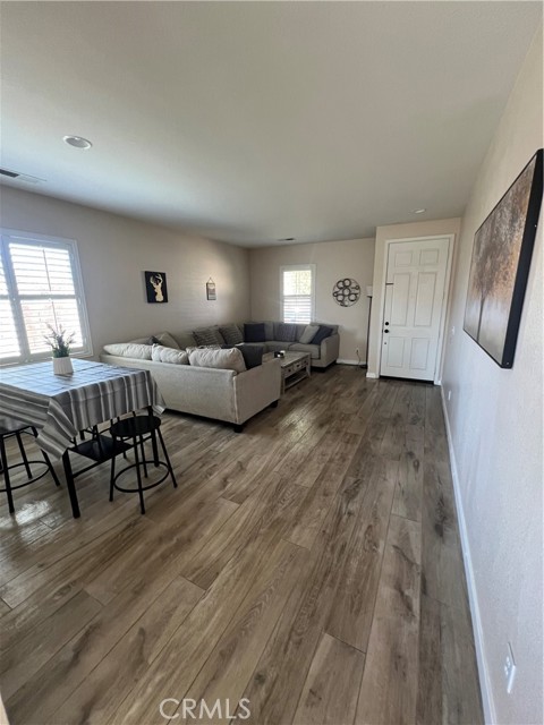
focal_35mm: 13
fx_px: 272
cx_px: 272
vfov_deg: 106.2
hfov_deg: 89.9
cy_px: 362
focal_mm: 1.57
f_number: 1.8
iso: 250
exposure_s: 1/62
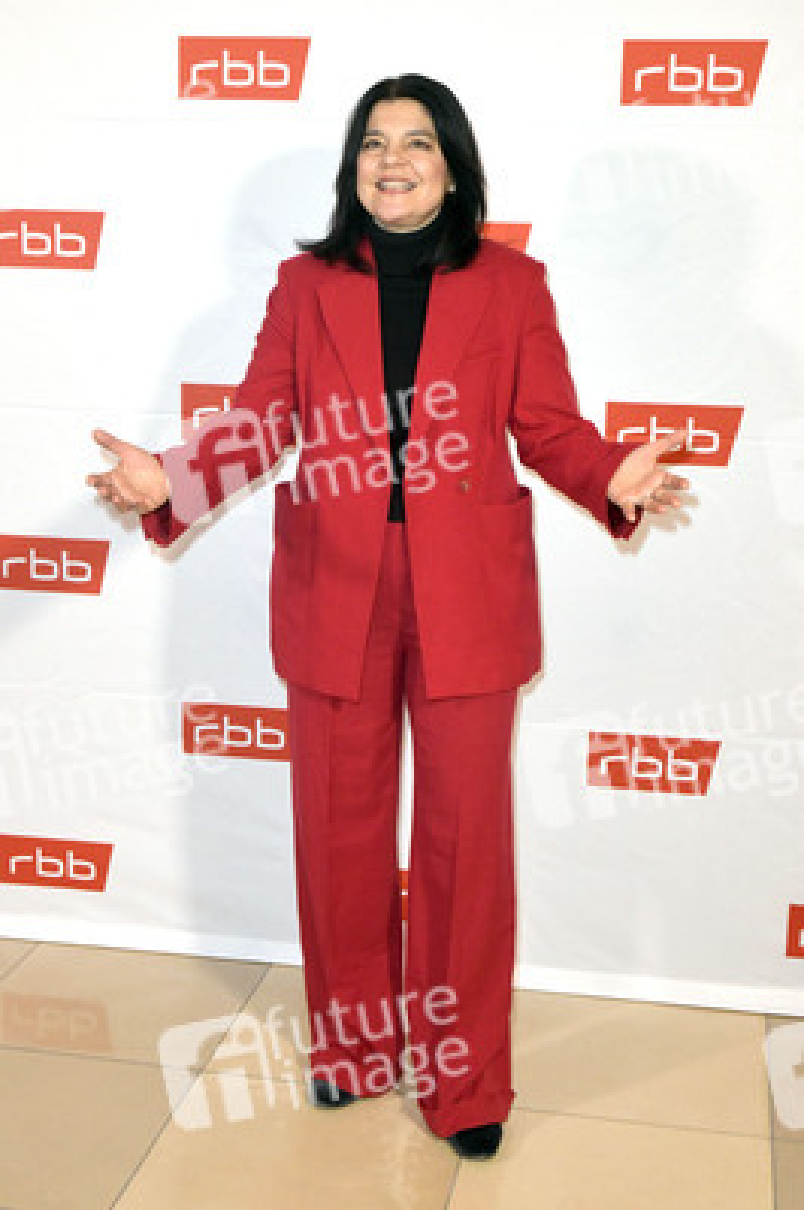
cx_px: 402
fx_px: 1275
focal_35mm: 38
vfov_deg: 50.7
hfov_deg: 35.0
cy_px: 605
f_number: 6.3
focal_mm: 38
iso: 2500
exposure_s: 1/200
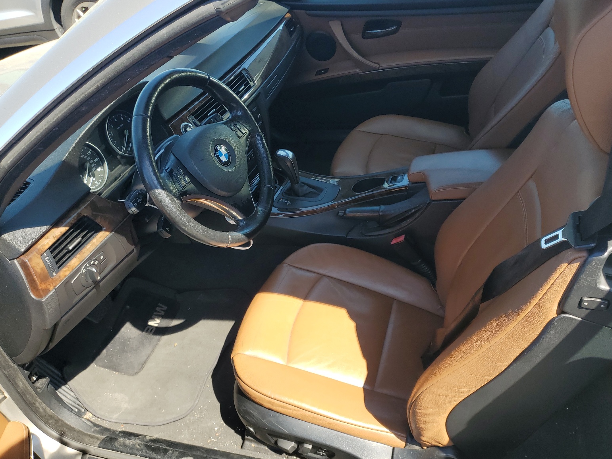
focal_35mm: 27
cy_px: 234
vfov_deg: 51.4
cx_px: 311
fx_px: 477
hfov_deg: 65.3
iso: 50
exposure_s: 1/556
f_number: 1.5
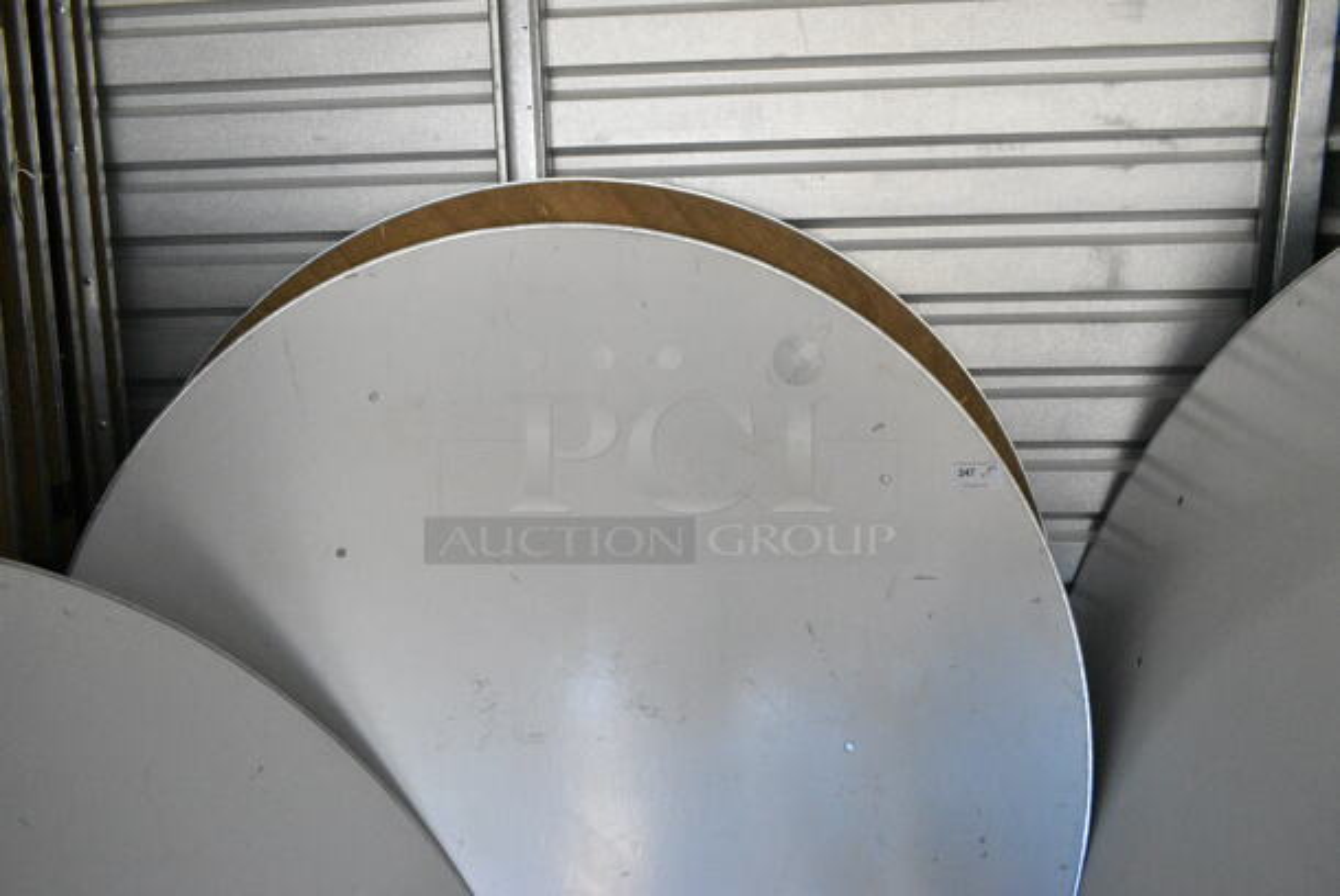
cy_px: 448
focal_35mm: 27
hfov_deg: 67.3
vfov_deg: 48.0
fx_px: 1006
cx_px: 670
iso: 6400
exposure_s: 1/200
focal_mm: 18
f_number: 7.1
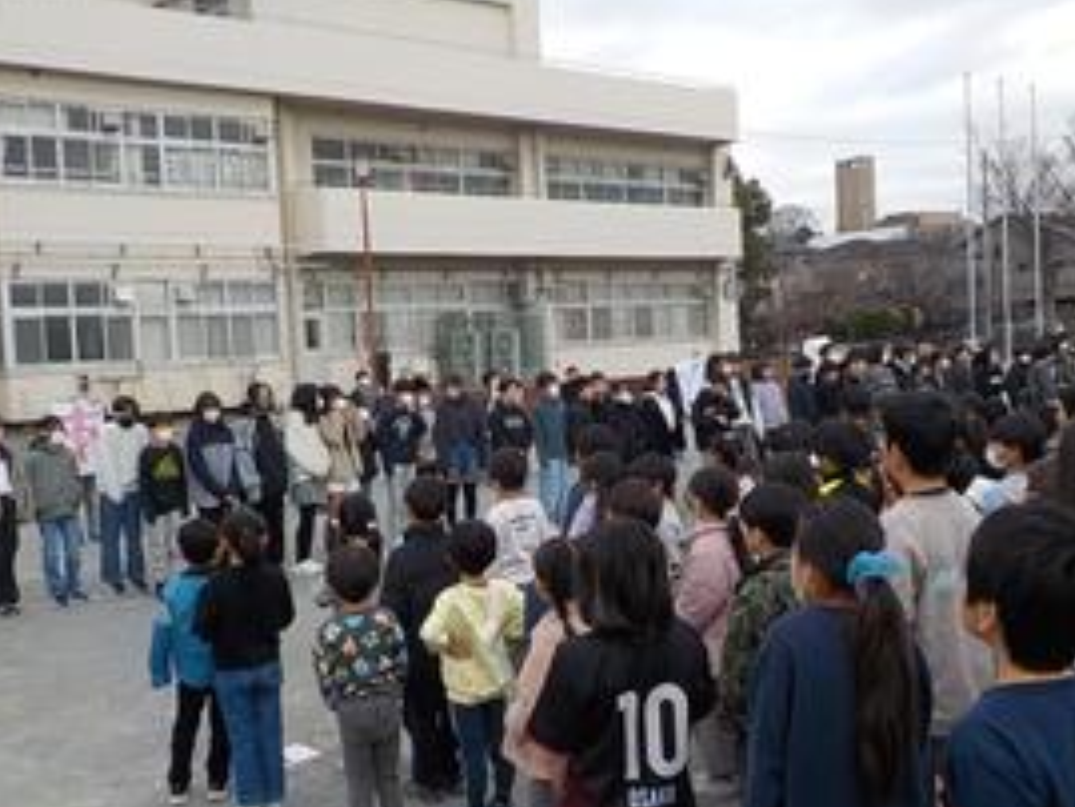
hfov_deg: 47.8
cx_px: 532
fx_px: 1212
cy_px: 437
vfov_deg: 36.8
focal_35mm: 39
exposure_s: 1/400
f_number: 3.3
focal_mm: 4.1
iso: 125
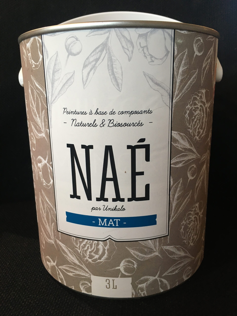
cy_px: 158
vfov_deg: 61.7
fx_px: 265
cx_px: 118
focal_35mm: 29
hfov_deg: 48.2
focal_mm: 4.15
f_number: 2.2
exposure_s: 1/33
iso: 100
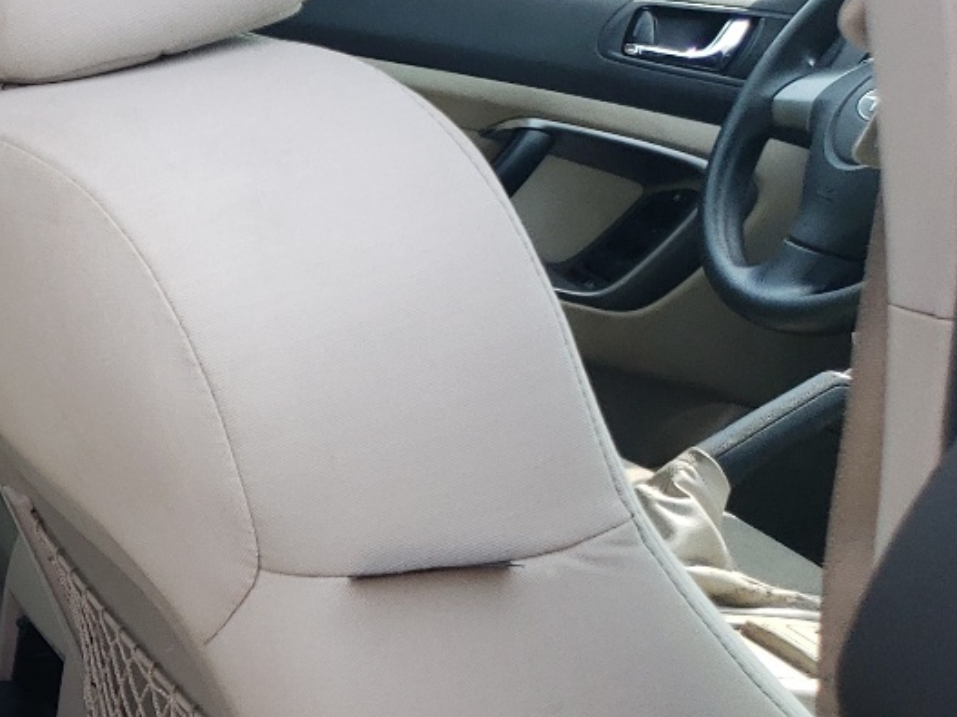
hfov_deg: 21.3
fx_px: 2184
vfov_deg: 18.6
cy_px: 396
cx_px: -434
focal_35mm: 79
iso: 50
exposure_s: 1/556
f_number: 1.5
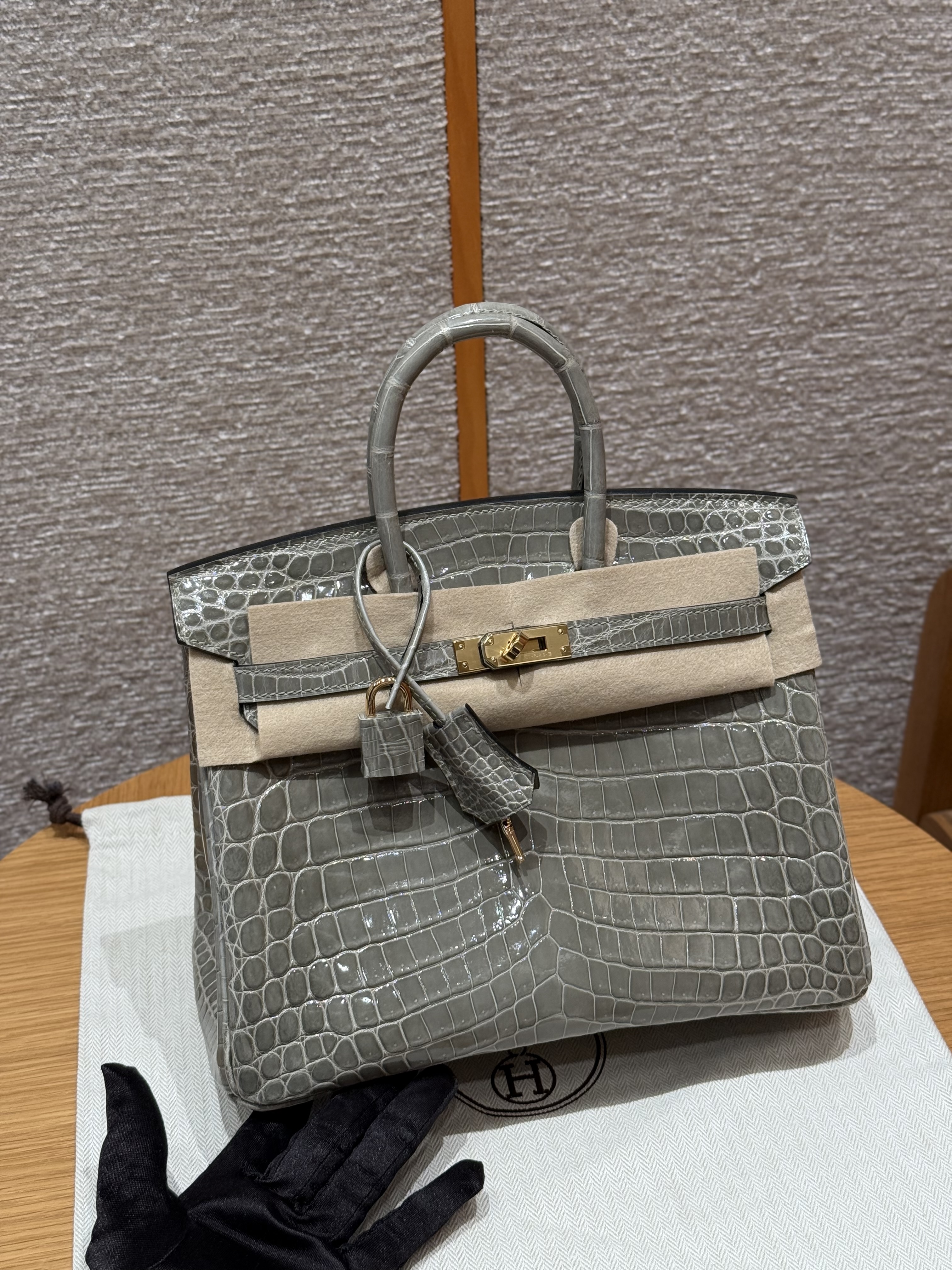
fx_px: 1760
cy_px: 635
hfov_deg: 30.3
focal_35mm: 48
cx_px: 476
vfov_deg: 39.7
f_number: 1.78
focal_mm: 6.76
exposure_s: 1/122
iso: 125
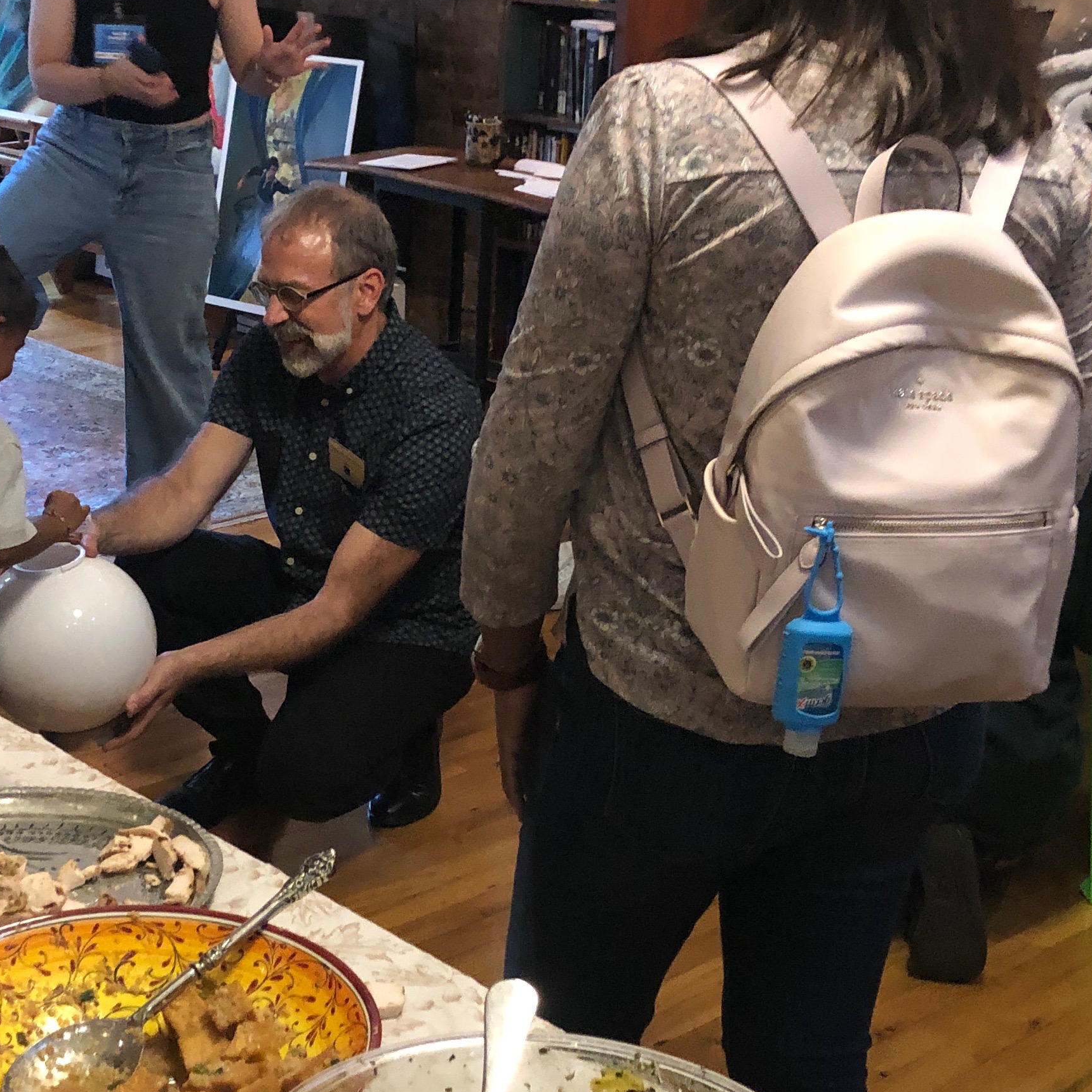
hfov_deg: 29.4
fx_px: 2070
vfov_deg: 29.5
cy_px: 636
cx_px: 380
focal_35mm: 58
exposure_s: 1/7
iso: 100
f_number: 1.8
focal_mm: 3.99
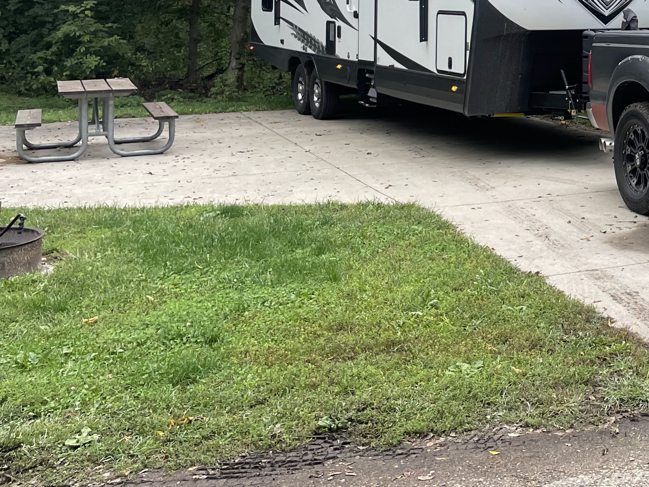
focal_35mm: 59
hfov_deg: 29.5
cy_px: -16
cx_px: 713
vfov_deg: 23.6
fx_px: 1106
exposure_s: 1/121
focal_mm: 4.2
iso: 80
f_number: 1.6
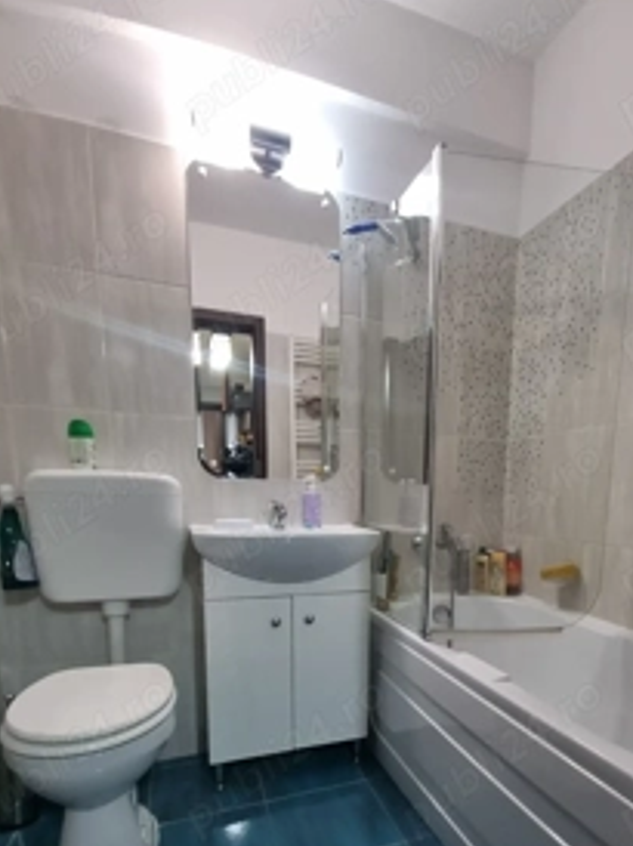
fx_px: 464
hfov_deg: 67.6
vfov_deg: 81.6
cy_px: 571
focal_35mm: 19
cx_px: 392
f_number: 2.2
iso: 200
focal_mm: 2.2
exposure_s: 1/50
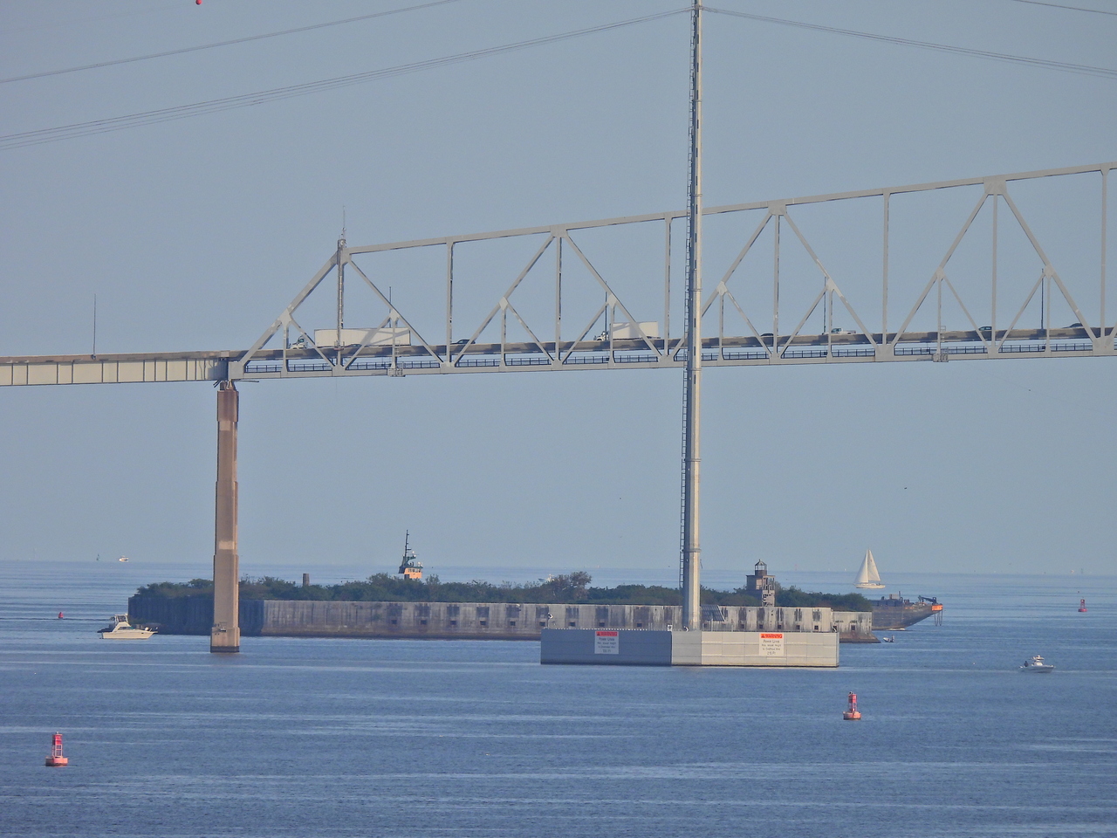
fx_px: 32268
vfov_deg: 1.5
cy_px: 419
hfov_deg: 2.0
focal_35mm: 1000
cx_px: 558
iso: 100
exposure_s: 1/640
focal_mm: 178
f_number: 5.6
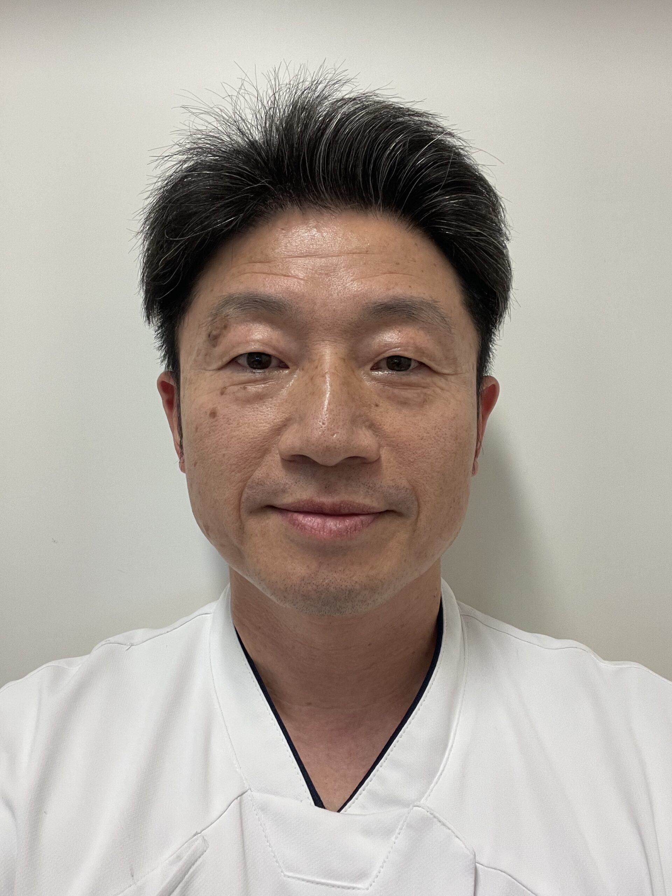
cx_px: 336
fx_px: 777
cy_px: 448
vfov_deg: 60.0
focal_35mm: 30
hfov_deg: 46.8
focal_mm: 2.71
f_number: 2.2
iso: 160
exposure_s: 1/50
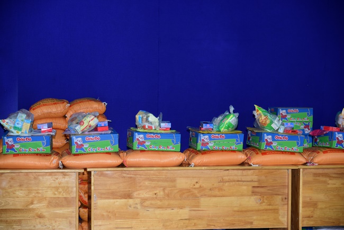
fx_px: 717
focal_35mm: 75
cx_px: 172
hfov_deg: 27.0
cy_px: 115
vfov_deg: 18.2
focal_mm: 75
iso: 320
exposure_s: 1/60
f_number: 4
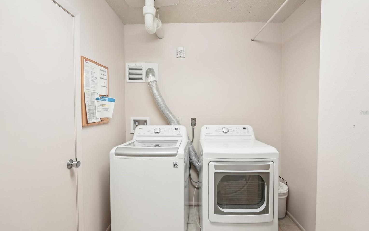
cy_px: 112
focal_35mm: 17
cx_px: 189
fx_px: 171
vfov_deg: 68.0
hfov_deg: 94.3
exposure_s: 1/50
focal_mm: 16
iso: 400
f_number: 5
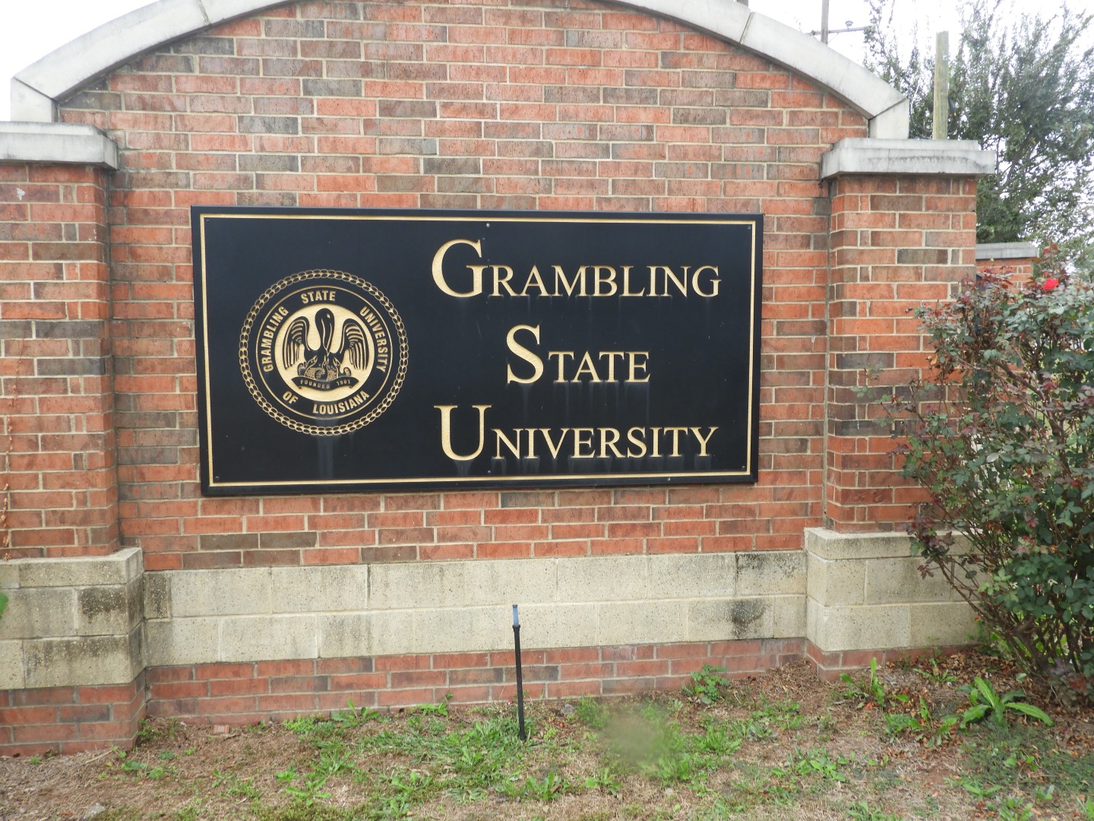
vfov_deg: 46.8
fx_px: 948
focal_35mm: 30
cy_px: 410
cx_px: 547
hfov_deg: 60.0
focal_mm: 5.4
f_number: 3.5
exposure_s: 1/100
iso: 100
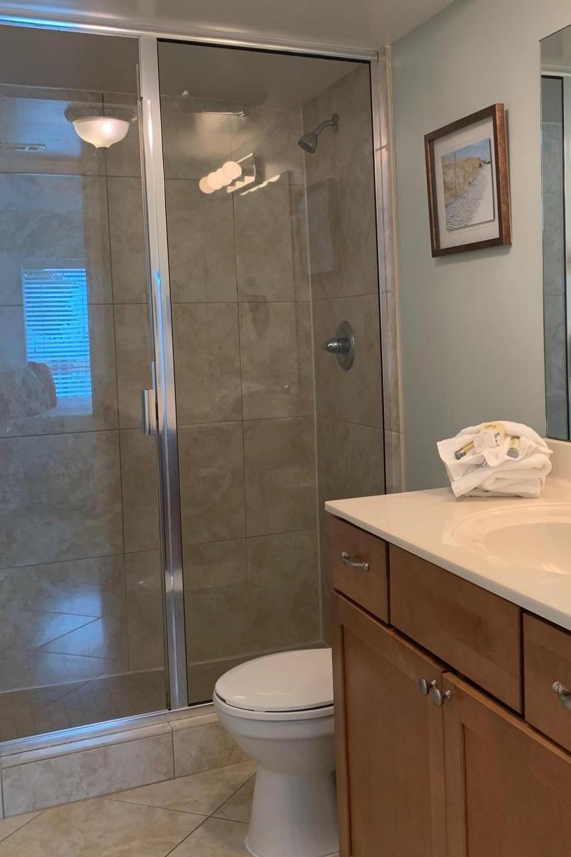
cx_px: 396
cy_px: 388
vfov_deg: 49.5
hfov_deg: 33.8
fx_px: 928
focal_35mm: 39
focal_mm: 4.25
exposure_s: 1/60
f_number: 1.8
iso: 80
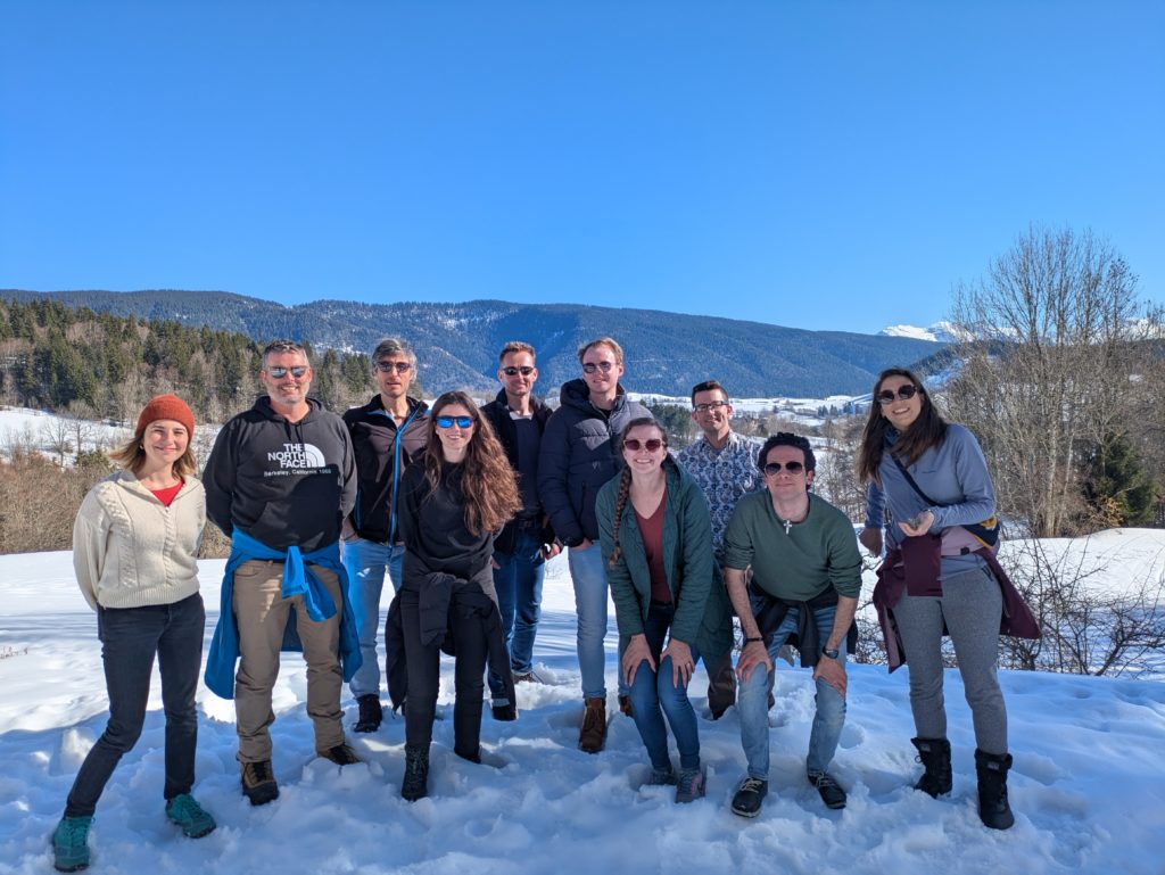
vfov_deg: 54.9
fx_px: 842
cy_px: 438
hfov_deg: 69.4
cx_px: 582
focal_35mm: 25
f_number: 1.89
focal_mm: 5.43
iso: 41
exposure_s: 1/1919
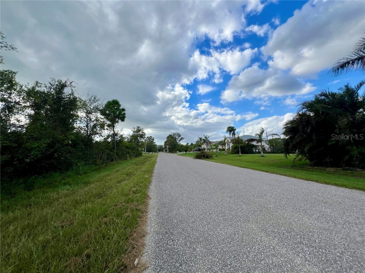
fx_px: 137
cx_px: 182
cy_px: 136
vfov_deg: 89.9
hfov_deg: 106.2
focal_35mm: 13
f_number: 1.8
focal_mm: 1.57
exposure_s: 1/1325
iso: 32
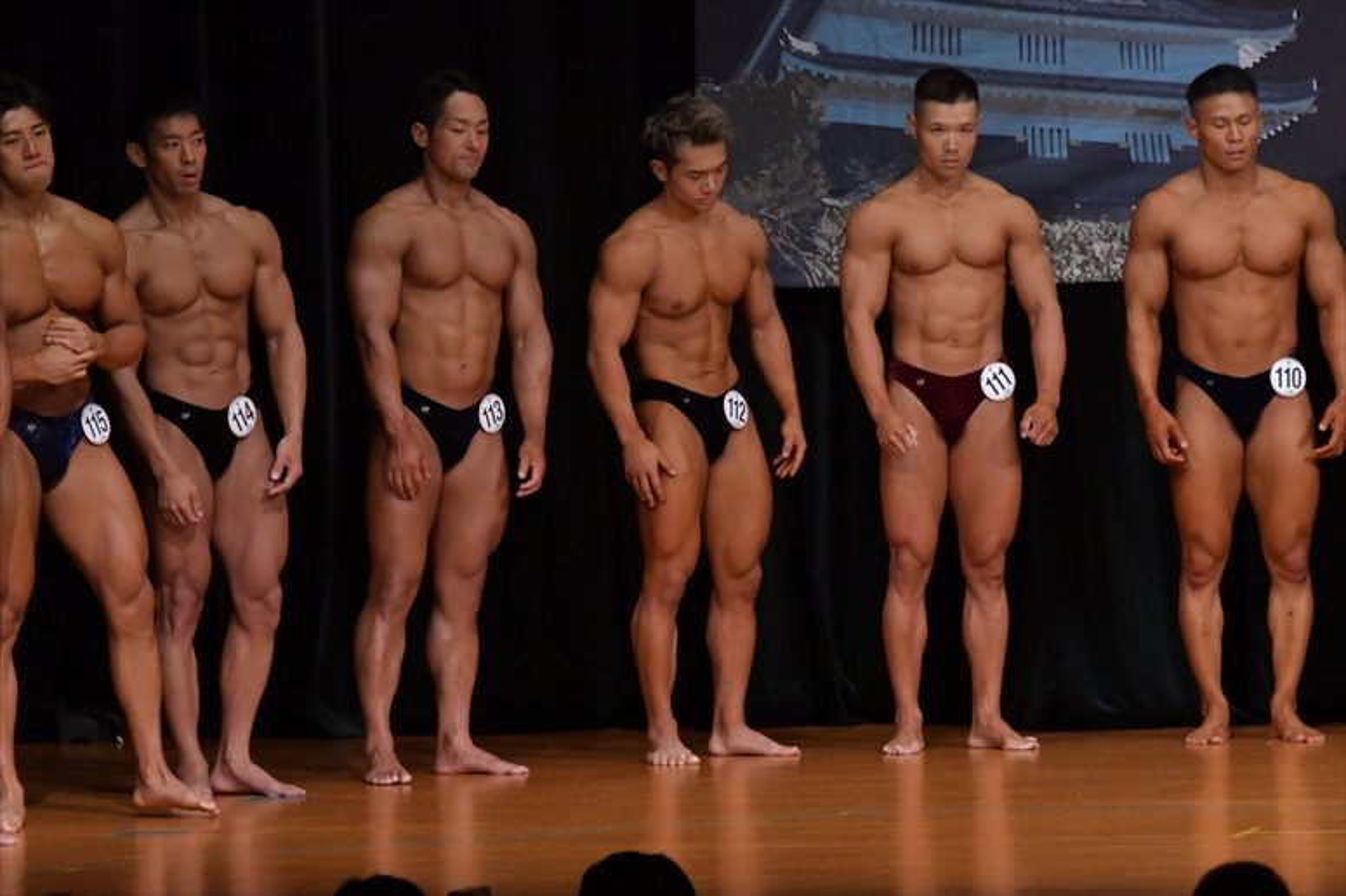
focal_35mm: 285
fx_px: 10651
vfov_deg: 4.8
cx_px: 673
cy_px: 448
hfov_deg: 7.2
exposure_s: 1/400
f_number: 5.6
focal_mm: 190
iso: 5000
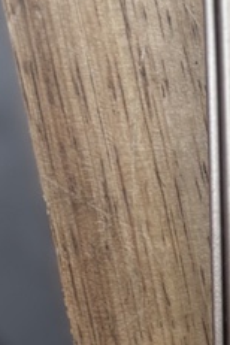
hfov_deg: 7.6
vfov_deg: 12.3
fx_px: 1495
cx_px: 721
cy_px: 564
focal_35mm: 156
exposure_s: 1/60
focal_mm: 5.96
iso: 80
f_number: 1.6
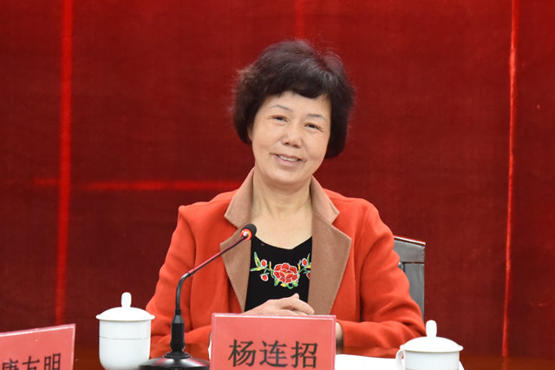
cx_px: 278
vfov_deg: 16.1
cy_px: 185
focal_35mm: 85
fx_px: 1310
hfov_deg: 23.9
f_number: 6.3
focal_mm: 85
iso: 4000
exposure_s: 1/80
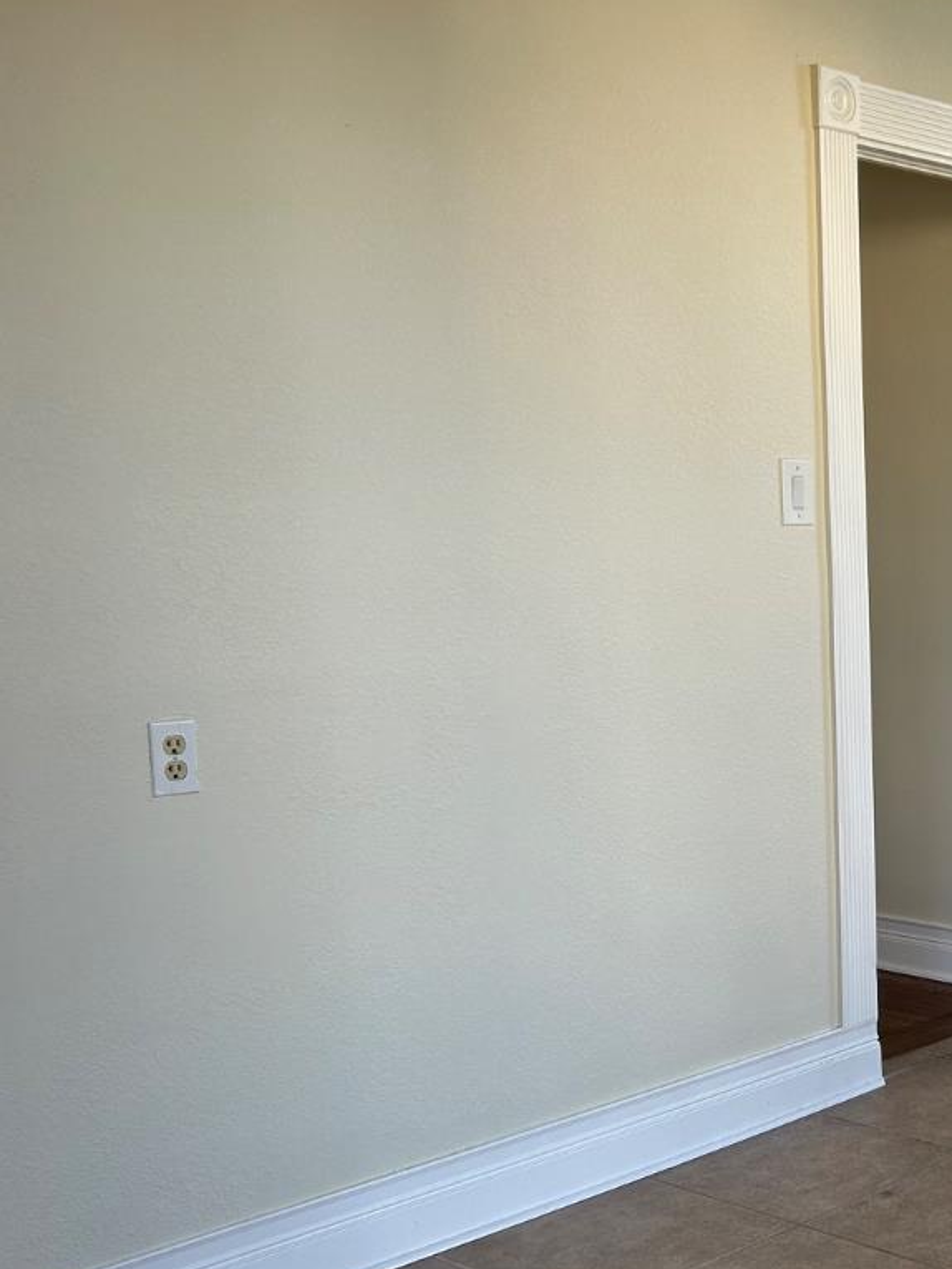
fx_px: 1870
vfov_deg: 37.2
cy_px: 814
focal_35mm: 51
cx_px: 1124
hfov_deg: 25.8
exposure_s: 1/121
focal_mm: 5.7
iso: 50
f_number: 1.5
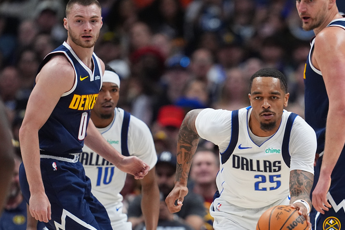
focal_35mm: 624
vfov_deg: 2.2
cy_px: 171
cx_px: 263
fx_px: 5982
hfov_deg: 3.3
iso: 5000
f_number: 3.2
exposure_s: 1/2000
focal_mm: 400
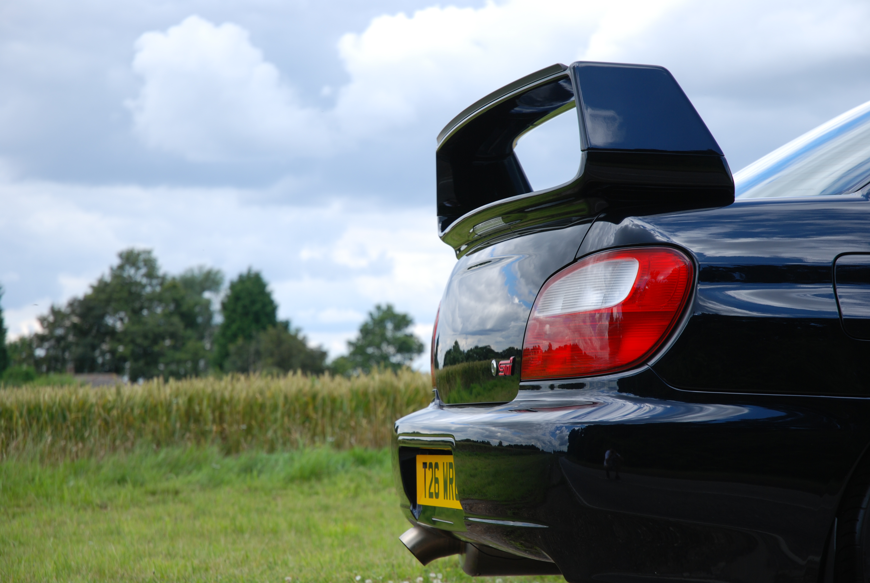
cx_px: 435
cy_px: 292
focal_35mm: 93
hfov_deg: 21.9
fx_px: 2250
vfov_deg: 14.7
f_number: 4.5
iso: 100
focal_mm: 62
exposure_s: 1/200
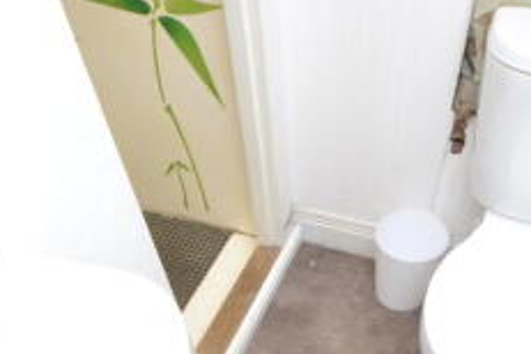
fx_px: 502
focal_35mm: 34
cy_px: 357
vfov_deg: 35.1
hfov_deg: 55.6
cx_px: 294
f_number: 8
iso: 1600
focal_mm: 11
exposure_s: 1/160
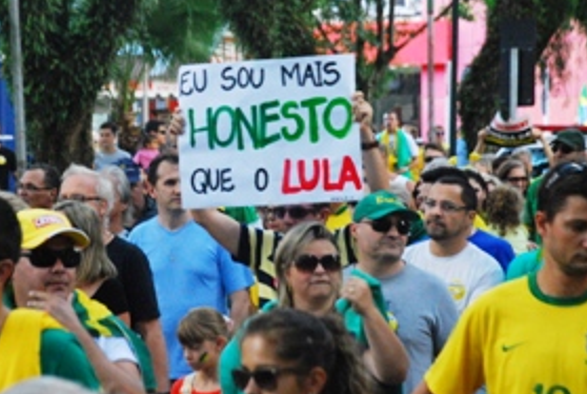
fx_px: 3364
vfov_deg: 6.7
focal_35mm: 206
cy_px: 144
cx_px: 201
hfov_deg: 10.0
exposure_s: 1/80
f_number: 5.6
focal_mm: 90
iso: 1600
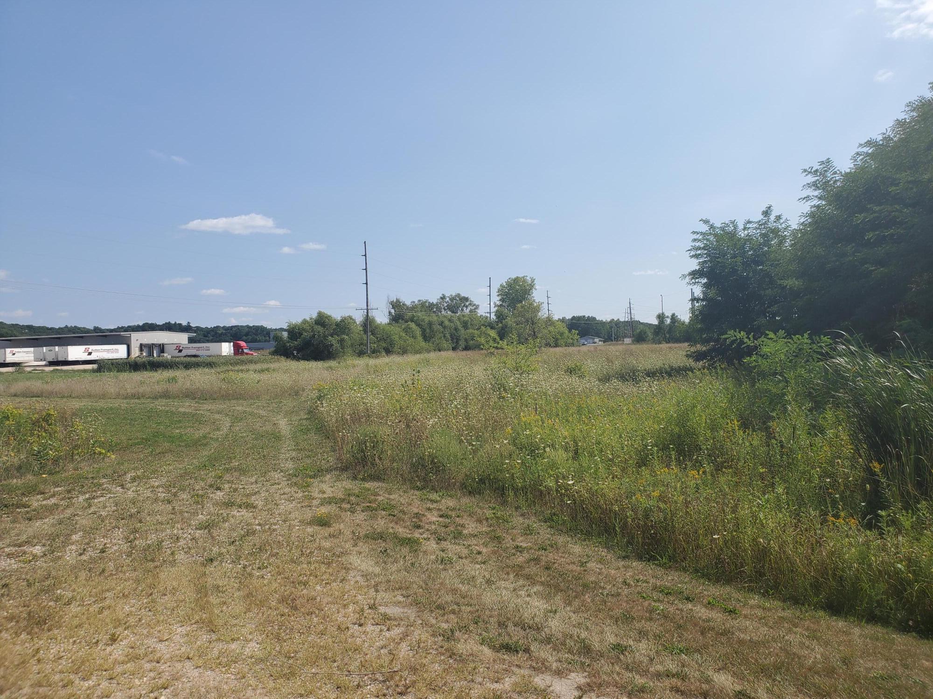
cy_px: 350
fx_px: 701
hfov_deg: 67.3
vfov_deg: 53.1
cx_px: 466
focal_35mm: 26
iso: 50
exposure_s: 1/1915
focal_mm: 4.3
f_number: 2.4
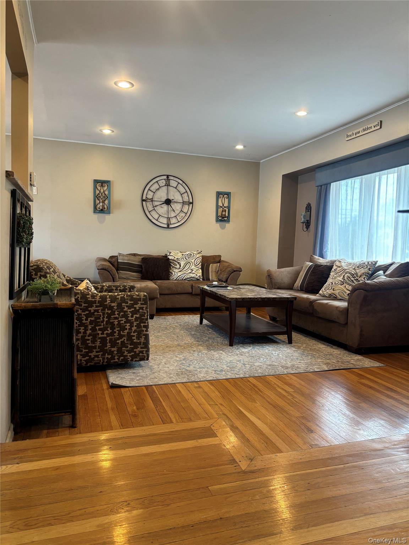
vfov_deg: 67.3
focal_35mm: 26
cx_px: 204
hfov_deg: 53.1
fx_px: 410
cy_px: 272
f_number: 1.6
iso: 160
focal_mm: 5.96
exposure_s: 1/60
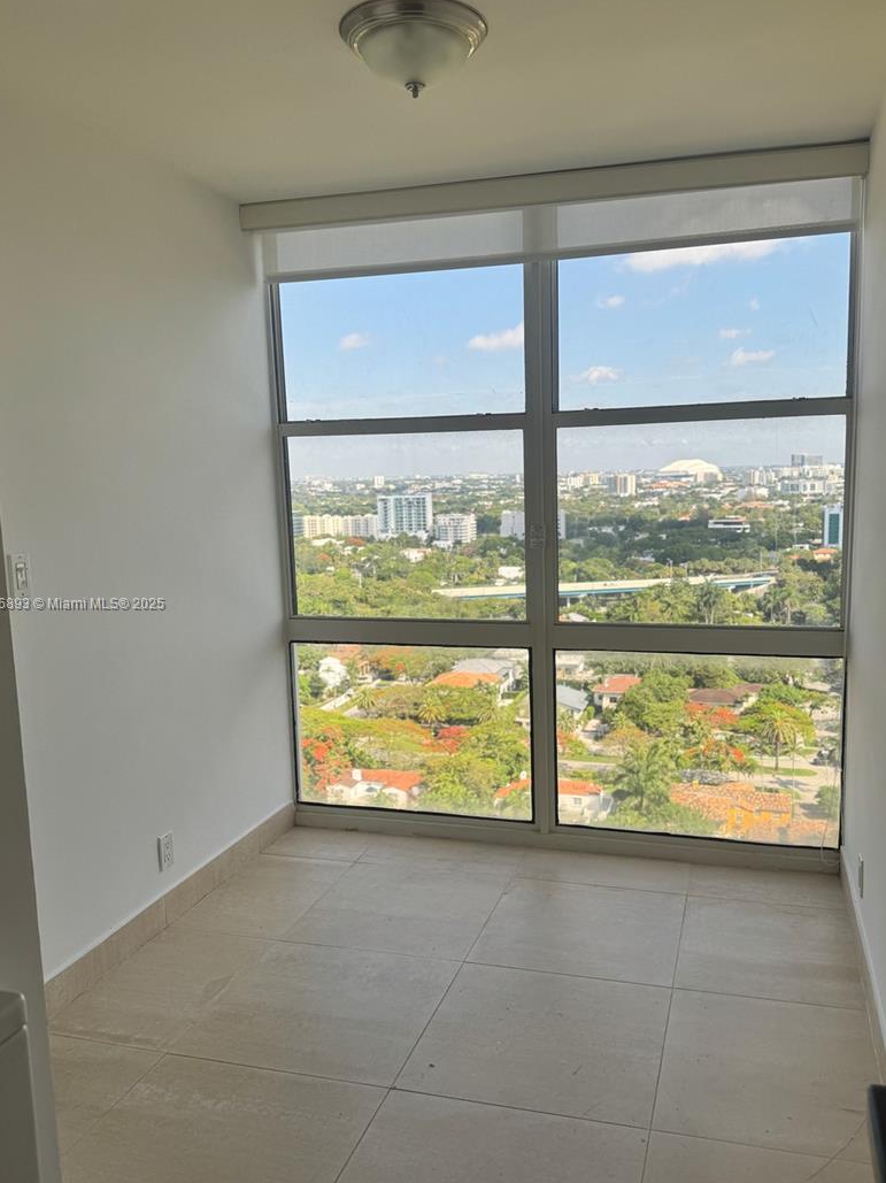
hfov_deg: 49.7
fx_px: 956
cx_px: 471
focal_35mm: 28
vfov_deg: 63.5
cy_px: 605
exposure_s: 1/1524
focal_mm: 6.76
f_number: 1.78
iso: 80
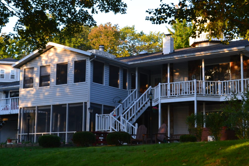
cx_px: 91
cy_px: 64
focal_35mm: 78
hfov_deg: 25.9
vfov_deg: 17.5
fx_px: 540
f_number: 8
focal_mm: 34
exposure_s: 1/60
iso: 400
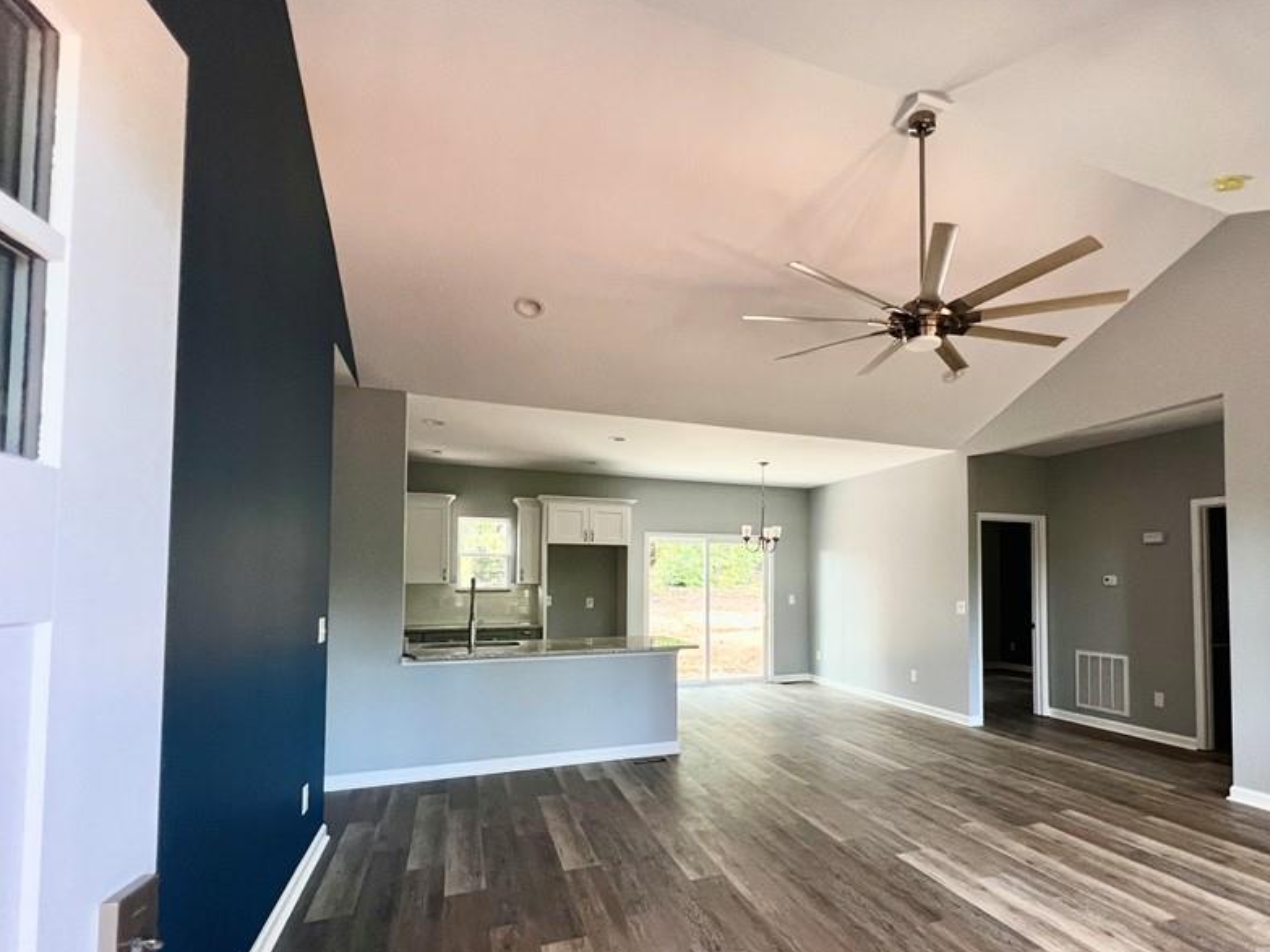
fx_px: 624
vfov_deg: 74.1
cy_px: 560
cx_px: 751
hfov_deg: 90.1
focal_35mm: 17
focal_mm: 1.57
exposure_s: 1/67
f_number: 1.8
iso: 250
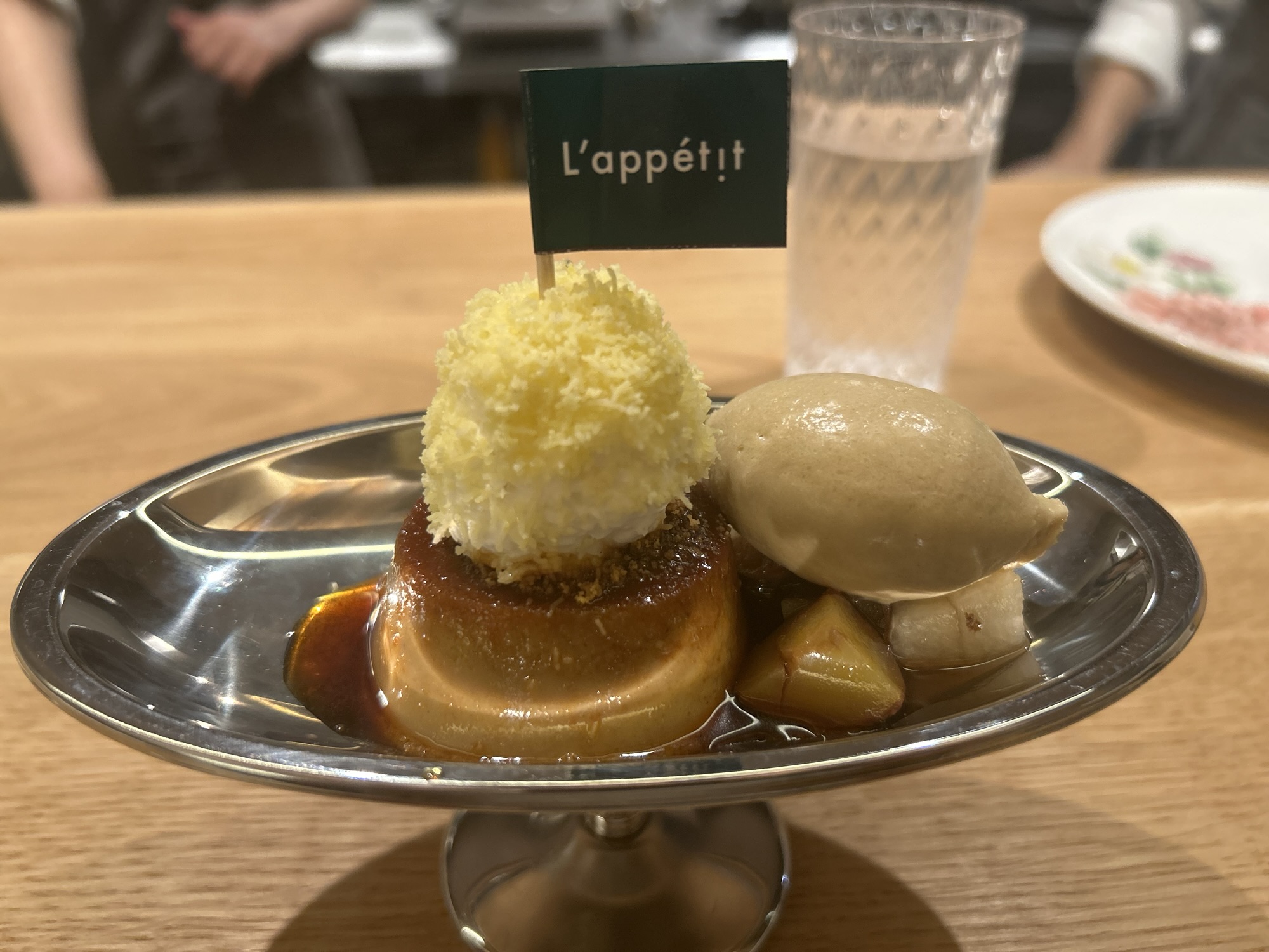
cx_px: 634
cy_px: 476
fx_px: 953
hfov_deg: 67.3
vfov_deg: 53.1
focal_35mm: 26
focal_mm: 5.7
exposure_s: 1/53
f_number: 1.5
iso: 250
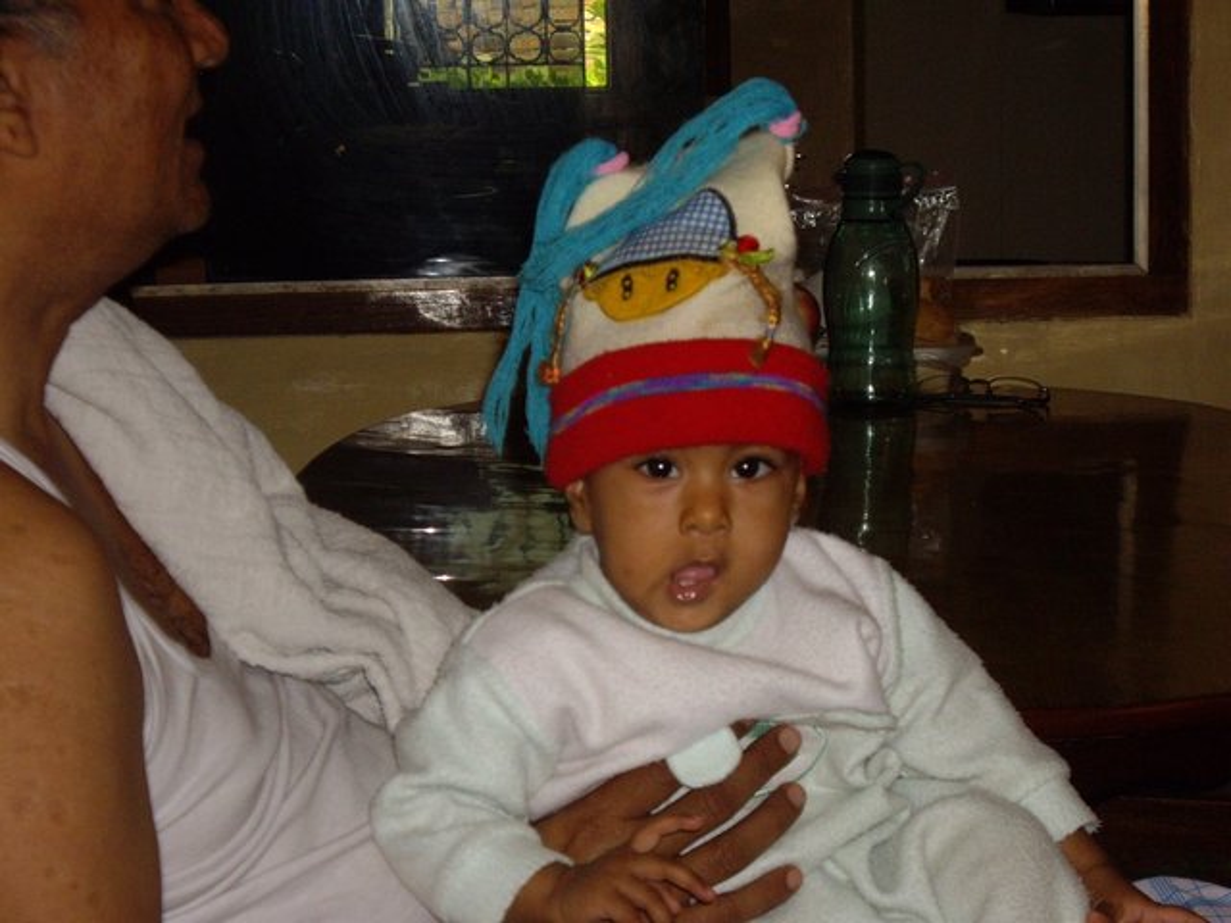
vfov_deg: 15.7
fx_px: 3343
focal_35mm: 94
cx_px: 616
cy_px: 462
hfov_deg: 20.9
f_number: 4.6
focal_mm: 15.3
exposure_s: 1/100
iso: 200
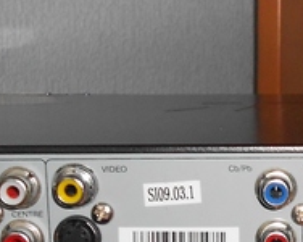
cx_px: 353
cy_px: 208
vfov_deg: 14.1
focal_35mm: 108
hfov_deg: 17.1
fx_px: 967
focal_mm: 4.6
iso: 200
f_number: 8
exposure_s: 1/25
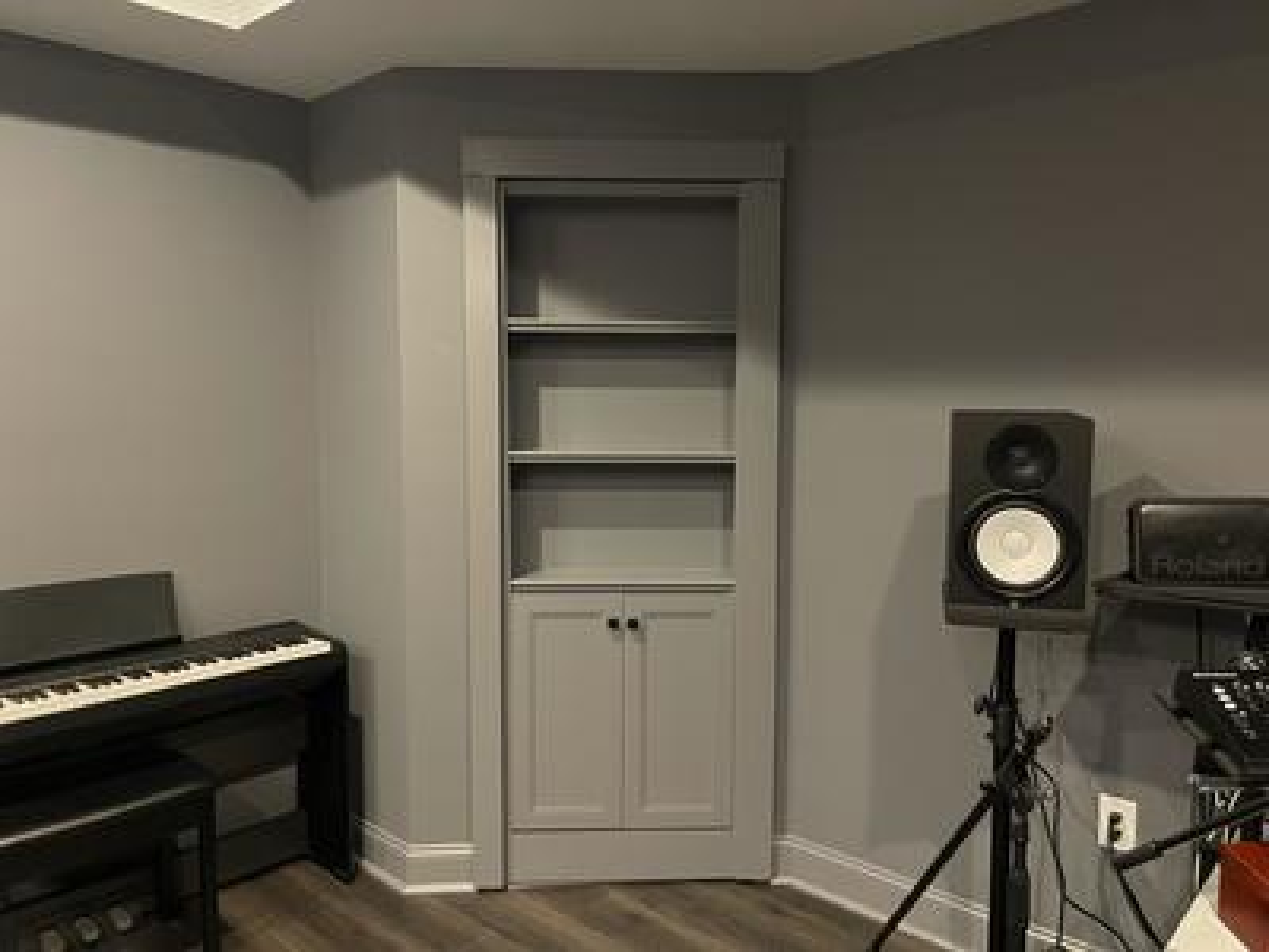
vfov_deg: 53.1
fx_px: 953
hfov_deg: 67.3
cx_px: 634
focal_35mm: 26
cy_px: 476
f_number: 1.6
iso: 800
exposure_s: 1/30
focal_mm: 5.1
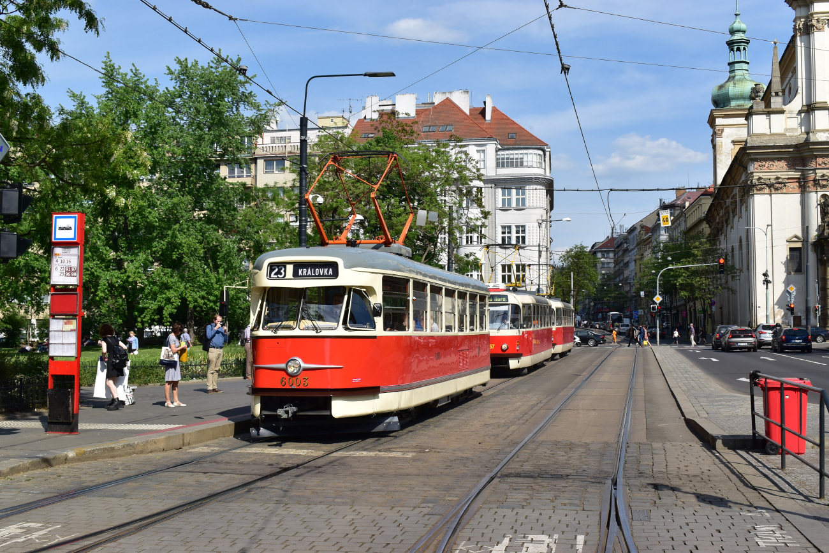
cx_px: 414
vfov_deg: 29.9
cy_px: 276
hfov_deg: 43.6
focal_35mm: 45
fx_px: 1036
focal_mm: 30
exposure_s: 1/500
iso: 250
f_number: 11
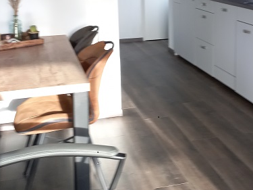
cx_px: 173
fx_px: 468
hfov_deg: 30.0
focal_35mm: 64
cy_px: 32
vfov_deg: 22.5
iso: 125
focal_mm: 4.6
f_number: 1.8
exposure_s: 1/60
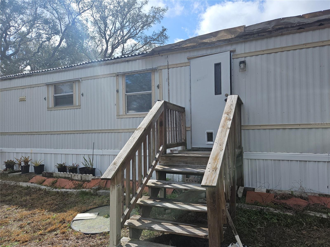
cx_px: 165
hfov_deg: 73.9
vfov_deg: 58.9
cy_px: 124
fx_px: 219
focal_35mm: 23
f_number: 1.8
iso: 25
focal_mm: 5.4
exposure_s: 1/1946
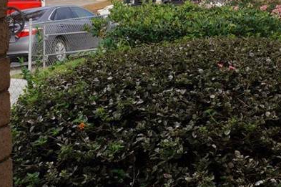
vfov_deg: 15.5
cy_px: -8
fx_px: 670
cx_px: 290
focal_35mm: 86
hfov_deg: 22.6
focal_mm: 22
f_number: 11
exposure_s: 1/80
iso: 100
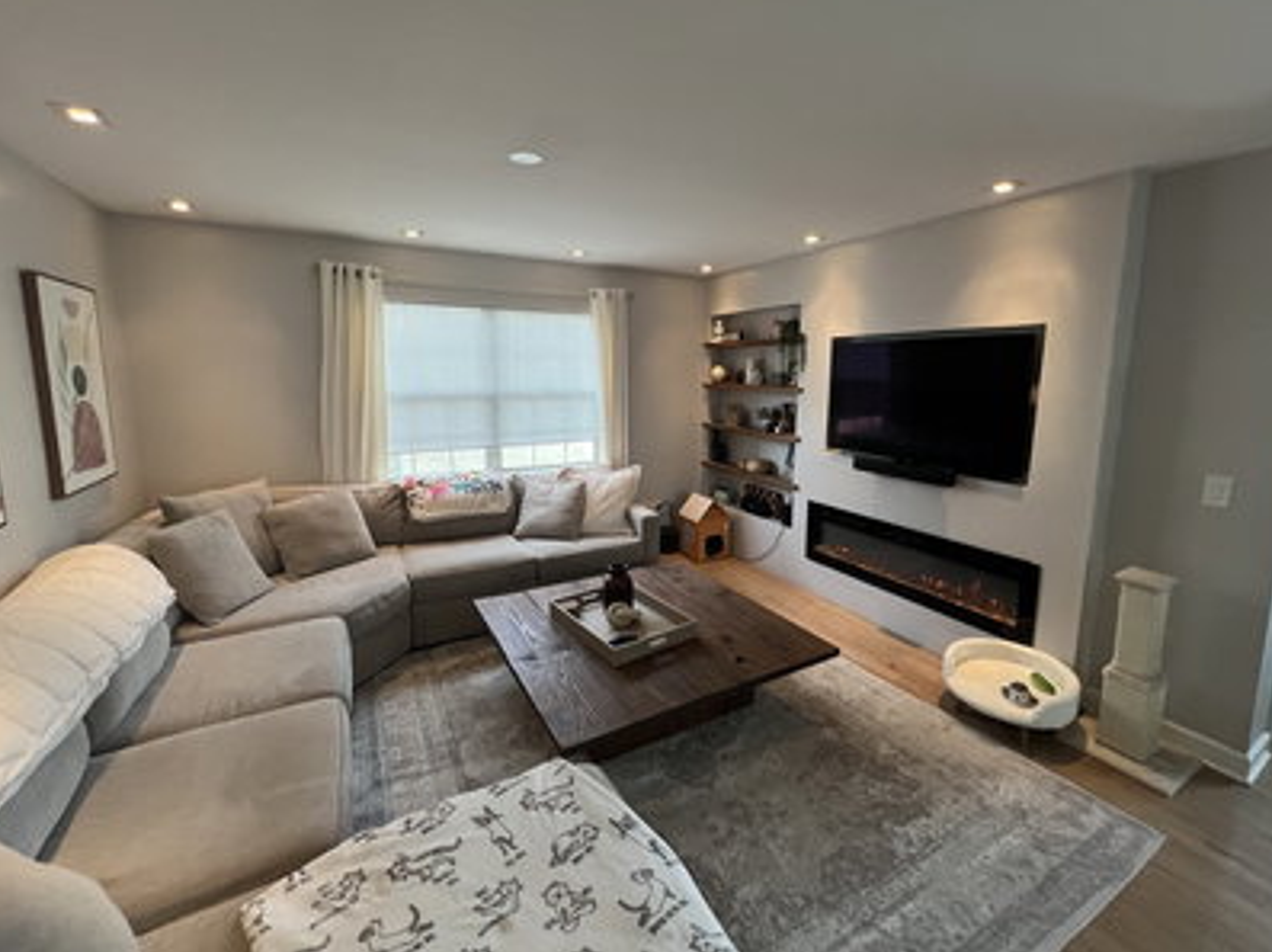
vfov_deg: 85.5
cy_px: 442
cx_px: 652
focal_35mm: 14
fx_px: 514
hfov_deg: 102.1
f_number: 1.8
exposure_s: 1/120
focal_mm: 1.57
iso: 250
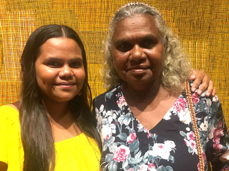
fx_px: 265
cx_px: 117
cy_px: 104
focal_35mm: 40
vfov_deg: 35.8
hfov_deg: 46.8
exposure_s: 1/30
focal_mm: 4.15
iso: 160
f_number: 2.2
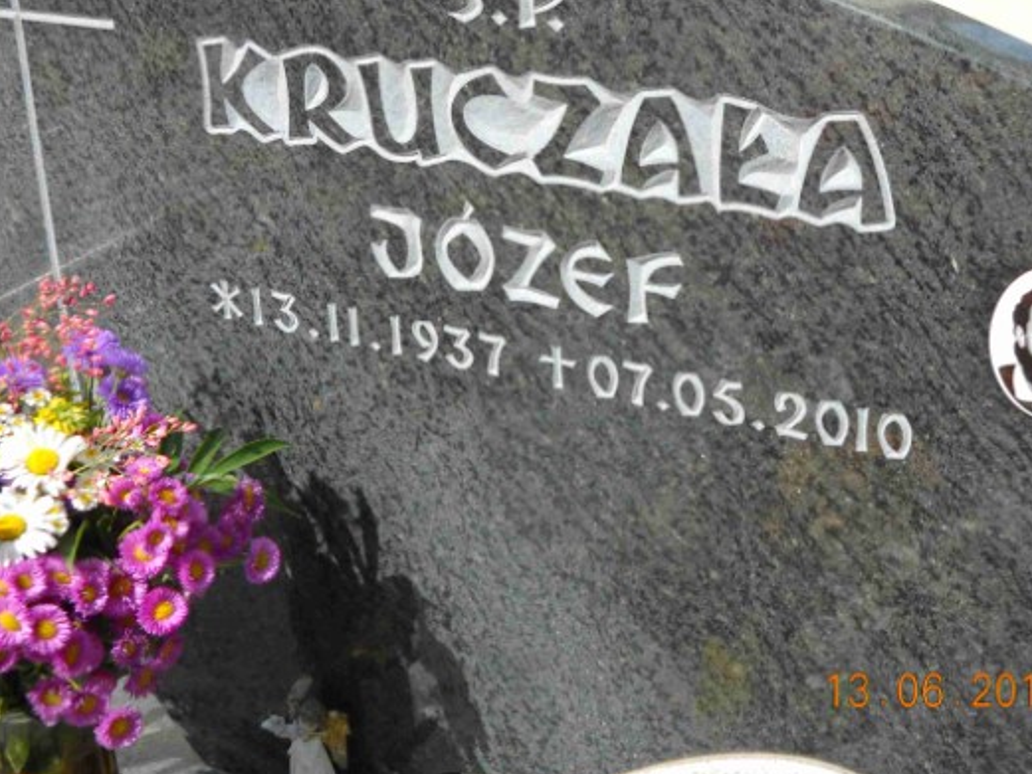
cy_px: 315
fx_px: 1759
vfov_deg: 24.8
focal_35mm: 59
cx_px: 632
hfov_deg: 32.6
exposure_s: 1/129
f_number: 5.8
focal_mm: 7.88
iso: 64
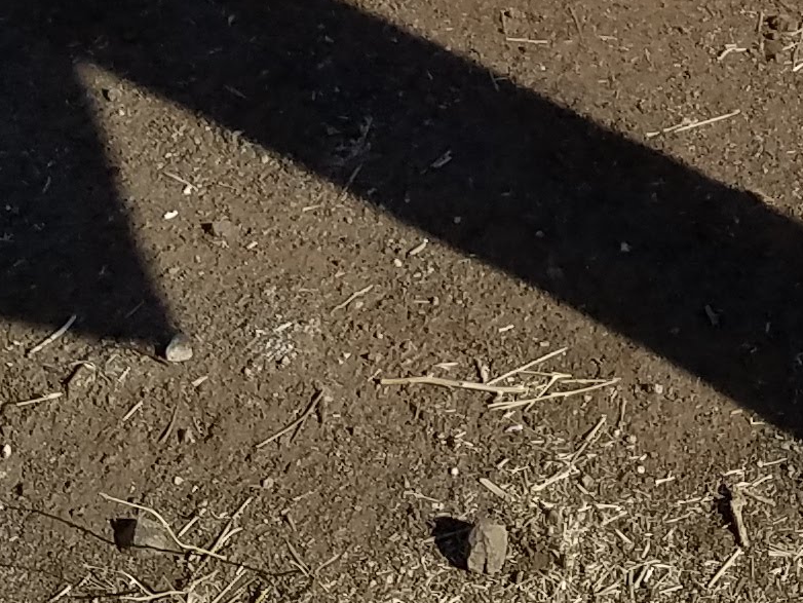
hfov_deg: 14.6
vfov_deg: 10.4
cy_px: -524
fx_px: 3109
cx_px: 731
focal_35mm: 134
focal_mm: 4.2
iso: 50
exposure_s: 1/4080
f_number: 1.7
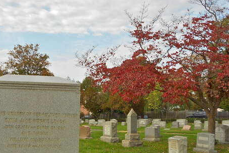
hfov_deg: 36.2
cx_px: 45
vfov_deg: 25.1
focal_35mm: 53
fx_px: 337
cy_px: 123
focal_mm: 5.1
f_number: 3.4
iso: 80
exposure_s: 1/400
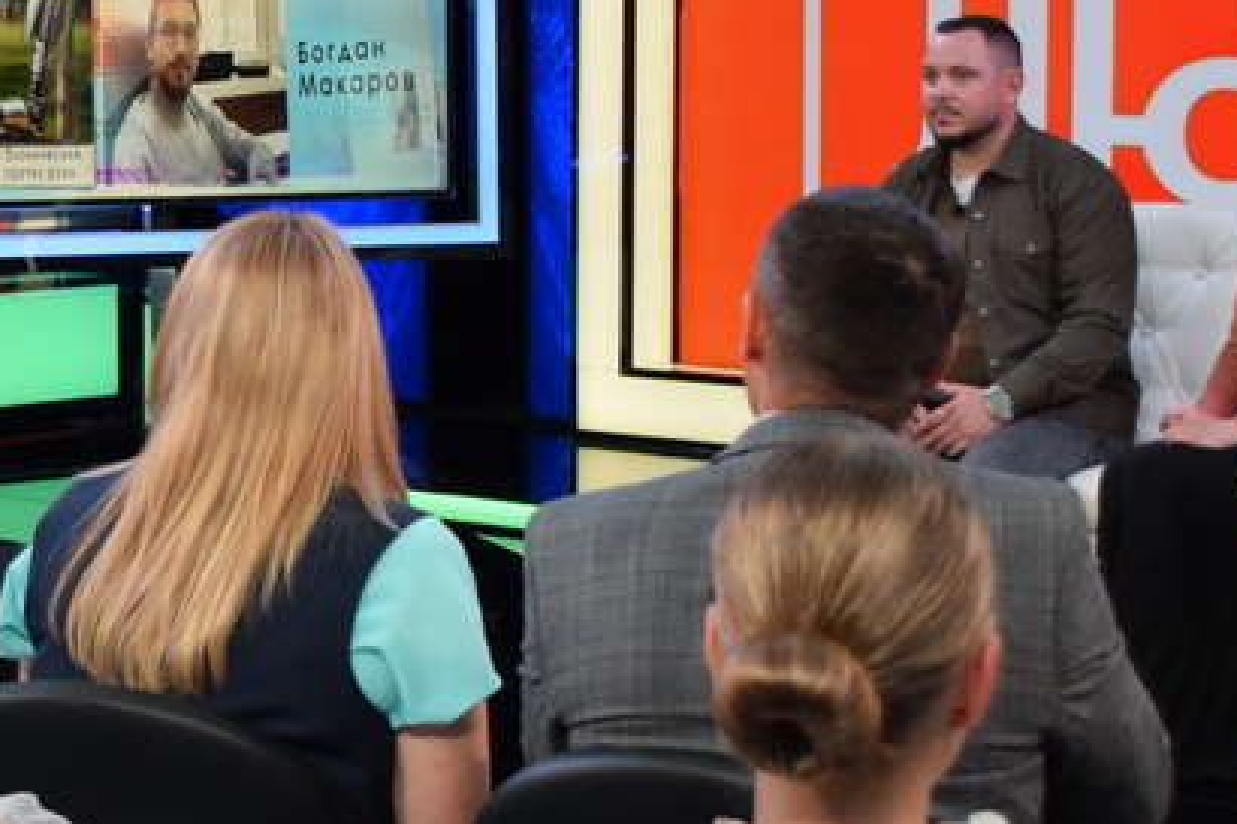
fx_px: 4499
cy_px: 388
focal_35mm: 131
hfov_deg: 15.5
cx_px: 169
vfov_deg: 10.5
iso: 900
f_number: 4
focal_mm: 28
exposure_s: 1/60
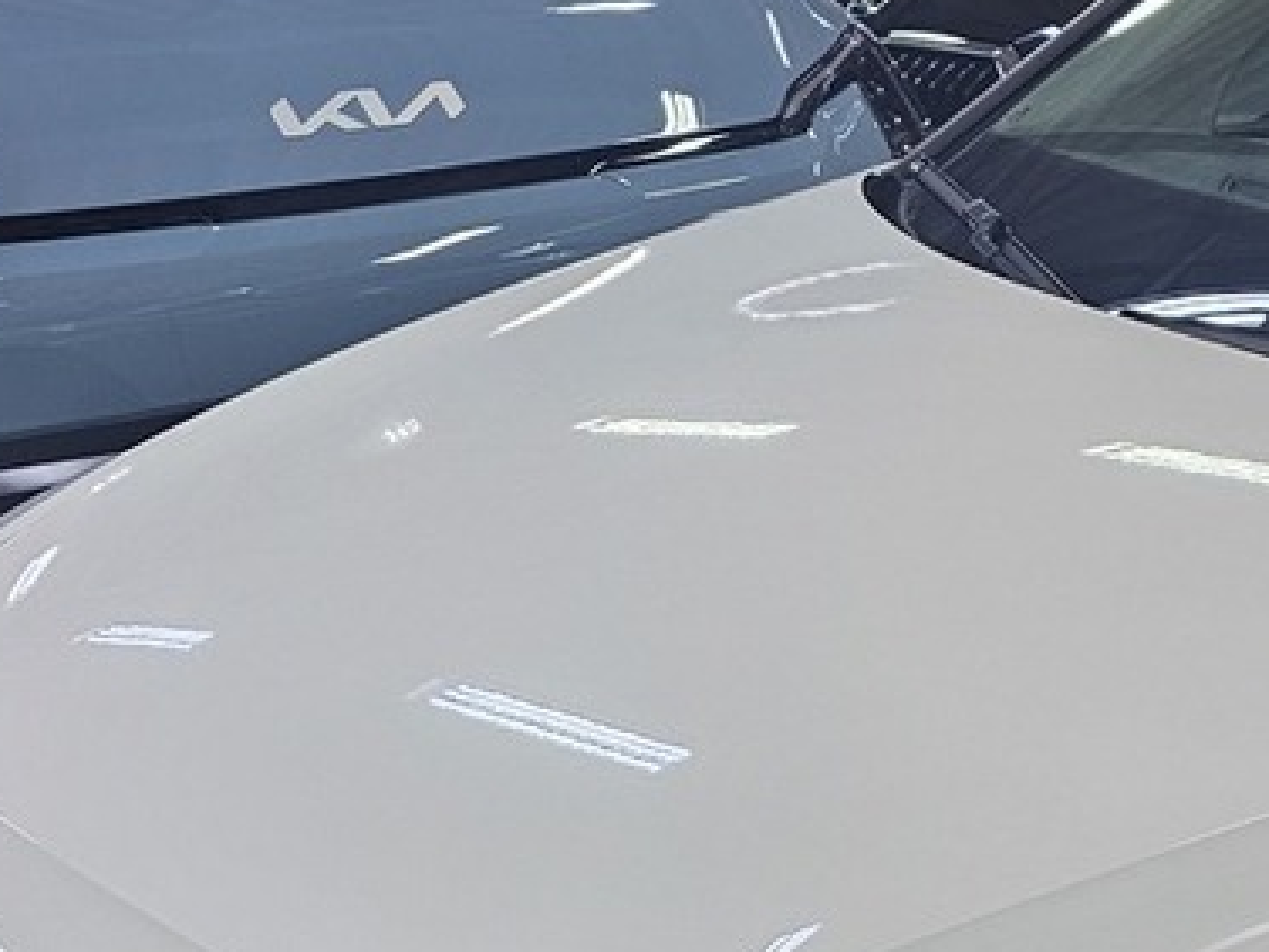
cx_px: 1731
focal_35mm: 88
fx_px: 3226
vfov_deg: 16.3
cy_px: 1057
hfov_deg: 20.1
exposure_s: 1/100
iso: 125
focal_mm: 6.3
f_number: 1.7
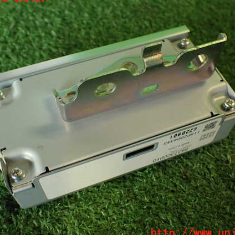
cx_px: 110
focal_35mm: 40
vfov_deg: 41.9
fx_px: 307
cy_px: 116
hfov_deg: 41.8
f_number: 2.4
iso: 200
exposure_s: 1/60
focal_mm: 5.79
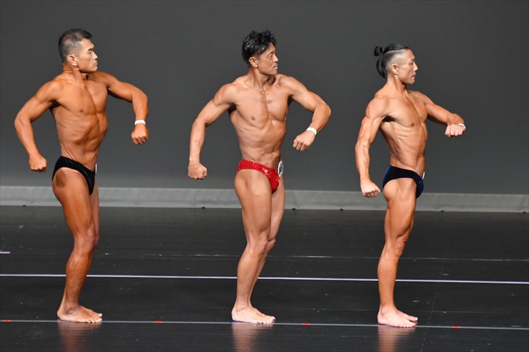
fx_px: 5067
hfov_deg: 6.0
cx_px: 264
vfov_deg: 4.0
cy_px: 176
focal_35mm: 345
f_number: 5.6
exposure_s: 1/400
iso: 4000
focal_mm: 230
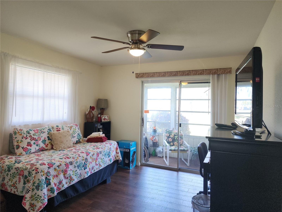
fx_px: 187
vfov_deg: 58.9
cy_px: 106
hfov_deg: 73.9
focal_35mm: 23
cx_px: 141
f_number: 1.8
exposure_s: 1/60
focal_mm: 6.4
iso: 64
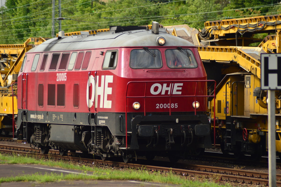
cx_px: 140
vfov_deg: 4.6
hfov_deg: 6.9
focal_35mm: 300
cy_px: 94
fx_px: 2339
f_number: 5.6
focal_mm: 200
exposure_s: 1/640
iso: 200
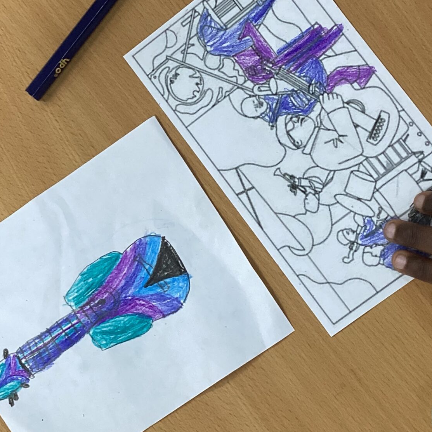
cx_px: 183
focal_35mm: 63
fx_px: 890
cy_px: 236
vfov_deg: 27.3
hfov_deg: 27.3
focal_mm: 3.3
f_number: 2.4
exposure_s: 1/60
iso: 100
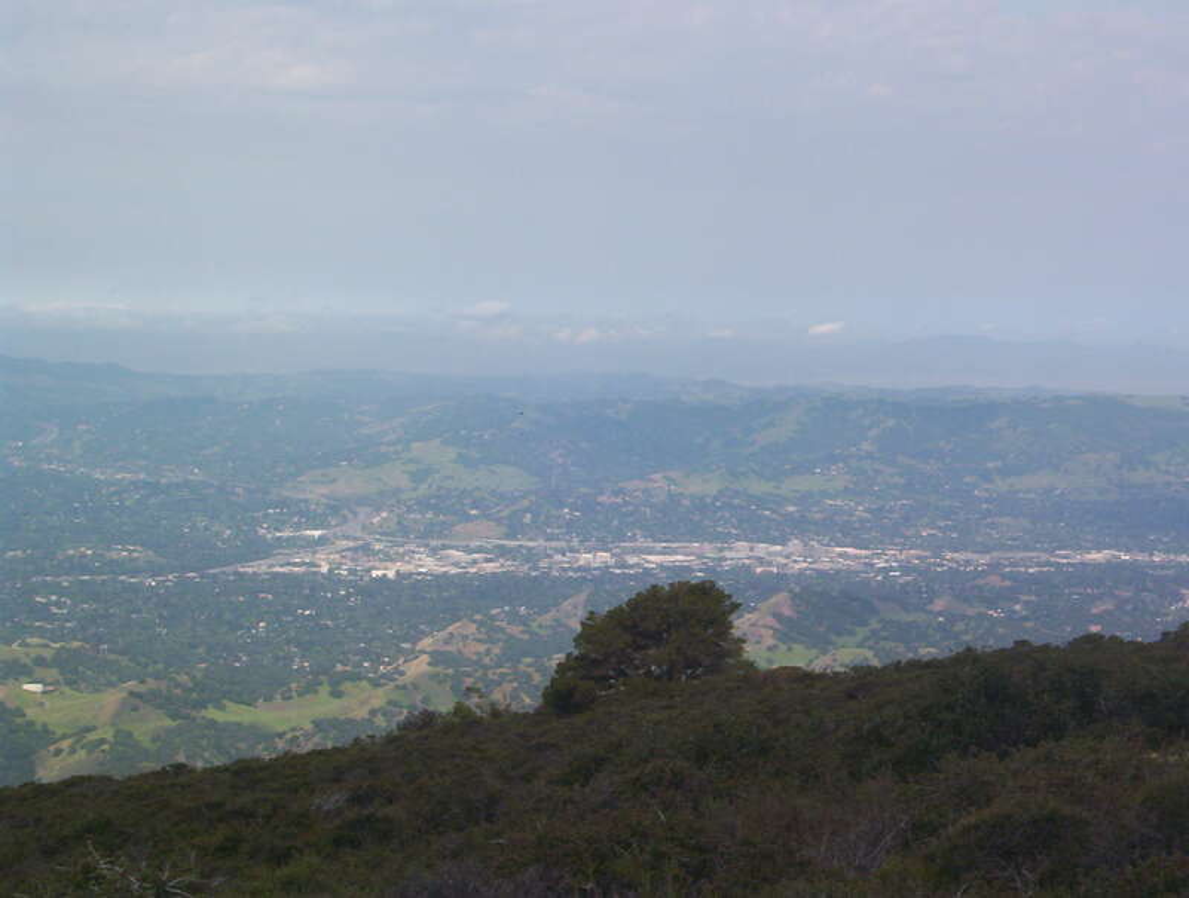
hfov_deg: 18.2
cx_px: 594
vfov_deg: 13.8
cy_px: 449
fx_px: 3719
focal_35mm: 108
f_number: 8.9
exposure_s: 1/319
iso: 100
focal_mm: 16.61
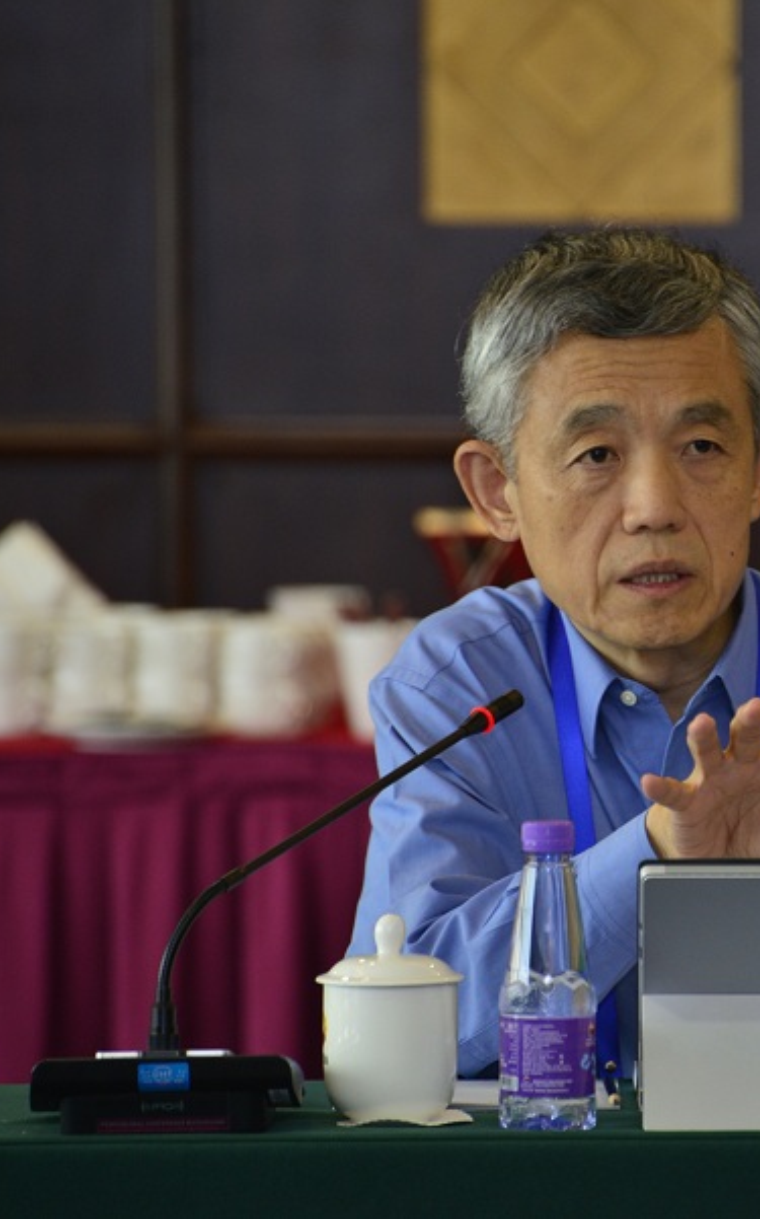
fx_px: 13736
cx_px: 720
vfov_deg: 5.1
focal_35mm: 414
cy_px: 610
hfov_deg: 3.2
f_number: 5.6
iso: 1000
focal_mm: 270
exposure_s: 1/50
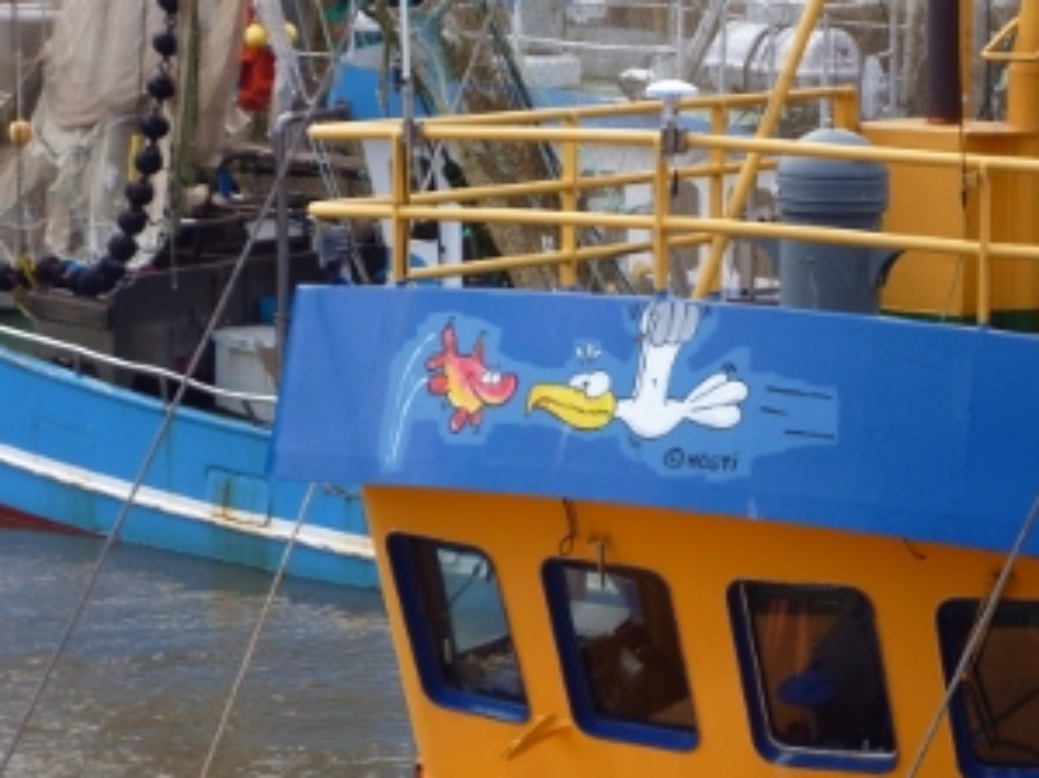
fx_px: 4500
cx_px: 615
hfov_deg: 13.2
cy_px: 445
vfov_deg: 9.9
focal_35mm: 150
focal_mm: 20
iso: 100
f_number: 6.5
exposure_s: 1/125
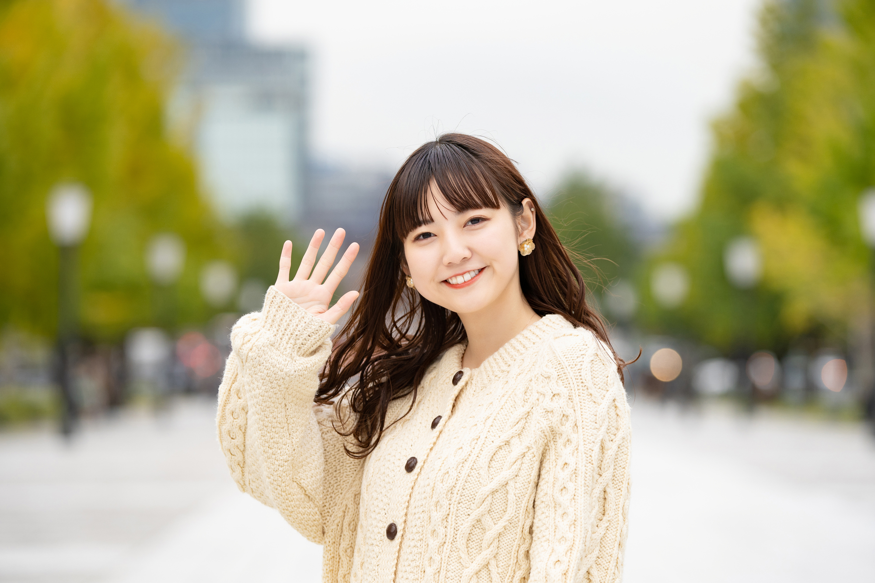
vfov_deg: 10.2
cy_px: 292
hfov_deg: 15.2
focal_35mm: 135
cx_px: 438
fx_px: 3281
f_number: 3.5
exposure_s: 1/320
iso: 400
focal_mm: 135
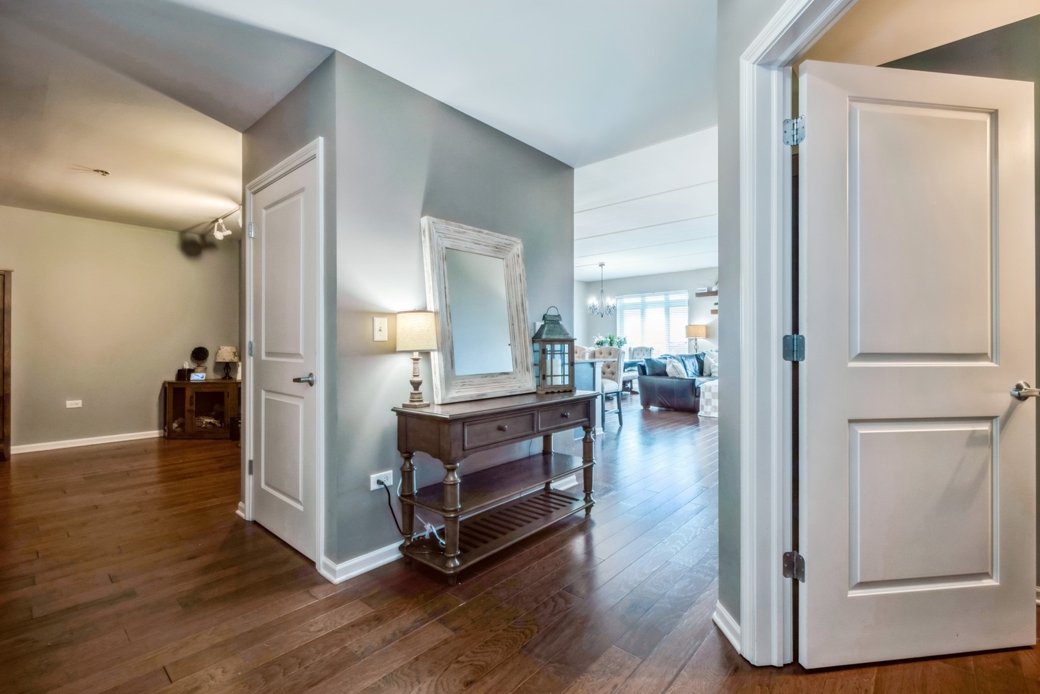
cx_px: 538
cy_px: 349
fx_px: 462
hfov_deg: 96.7
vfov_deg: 73.8
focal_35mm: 16
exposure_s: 1/4
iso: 200
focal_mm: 15
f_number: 9.5
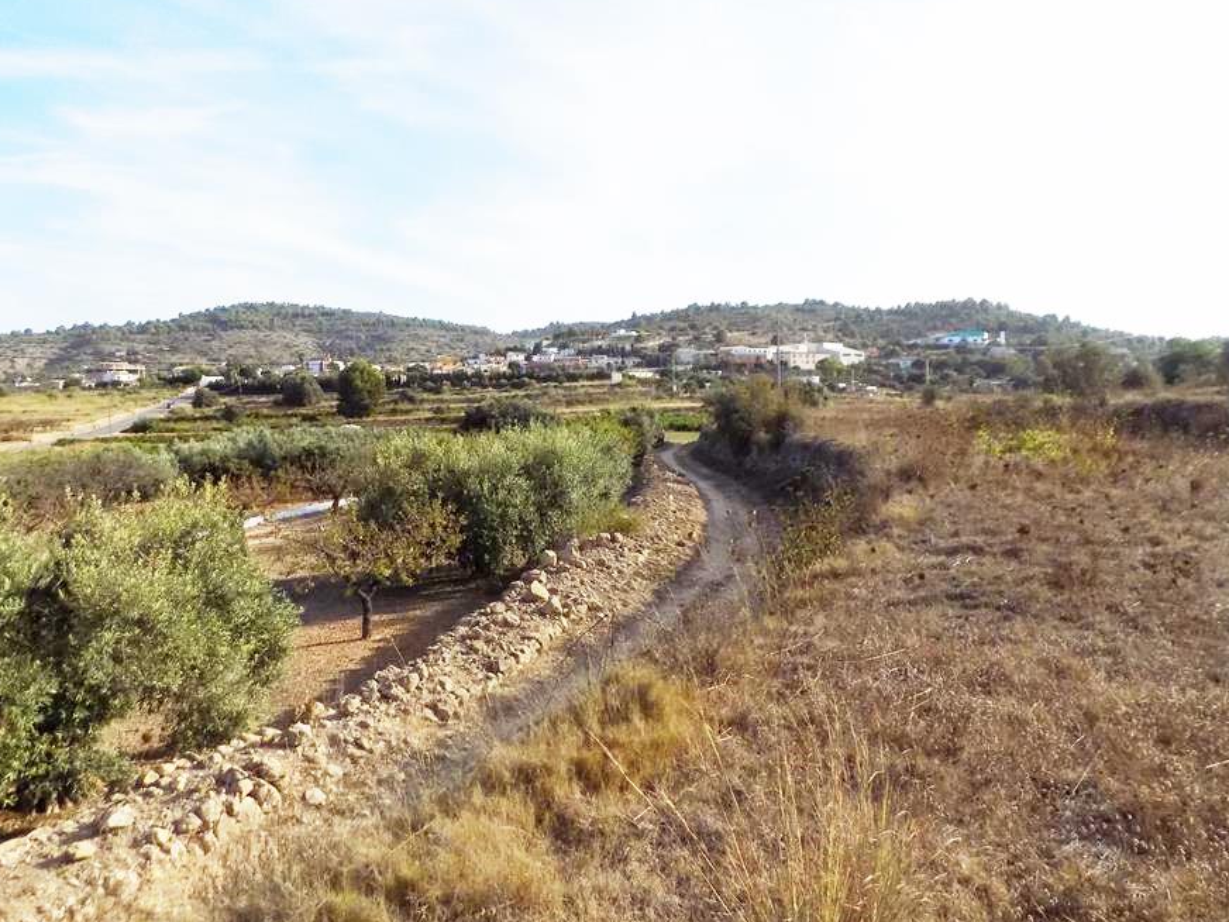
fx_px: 959
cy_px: 386
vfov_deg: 51.1
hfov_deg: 65.3
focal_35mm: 27
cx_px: 609
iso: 200
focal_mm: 4
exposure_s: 1/320
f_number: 9.9
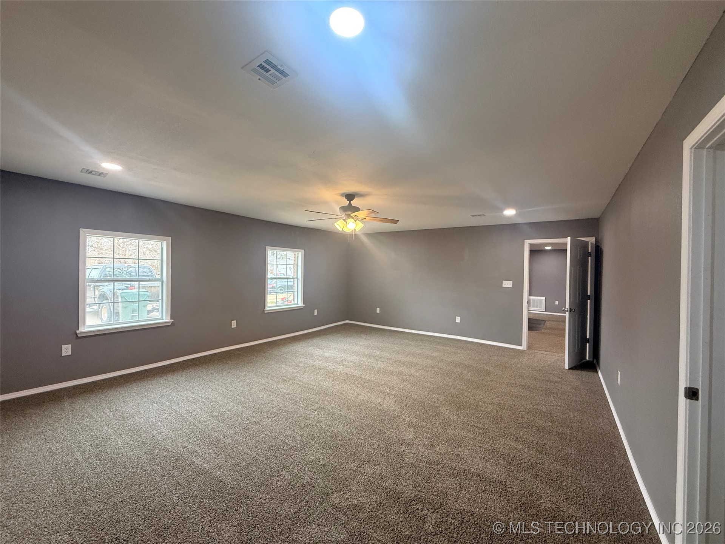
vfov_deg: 85.7
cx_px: 362
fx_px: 293
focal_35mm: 14
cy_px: 272
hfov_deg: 102.1
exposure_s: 1/120
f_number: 2.2
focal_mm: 2.22
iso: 400
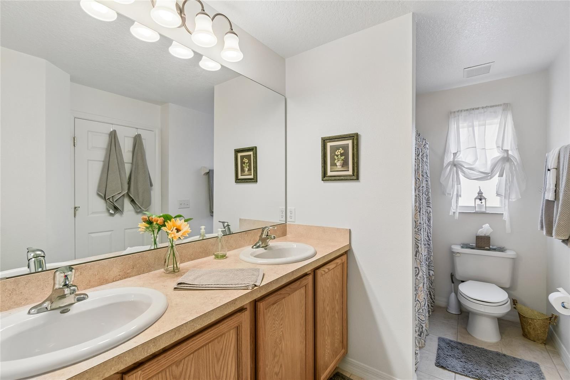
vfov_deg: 77.3
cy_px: 190
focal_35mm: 15
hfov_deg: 100.4
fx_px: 237
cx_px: 285
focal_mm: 10
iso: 100
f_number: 7.1
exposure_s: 1/40
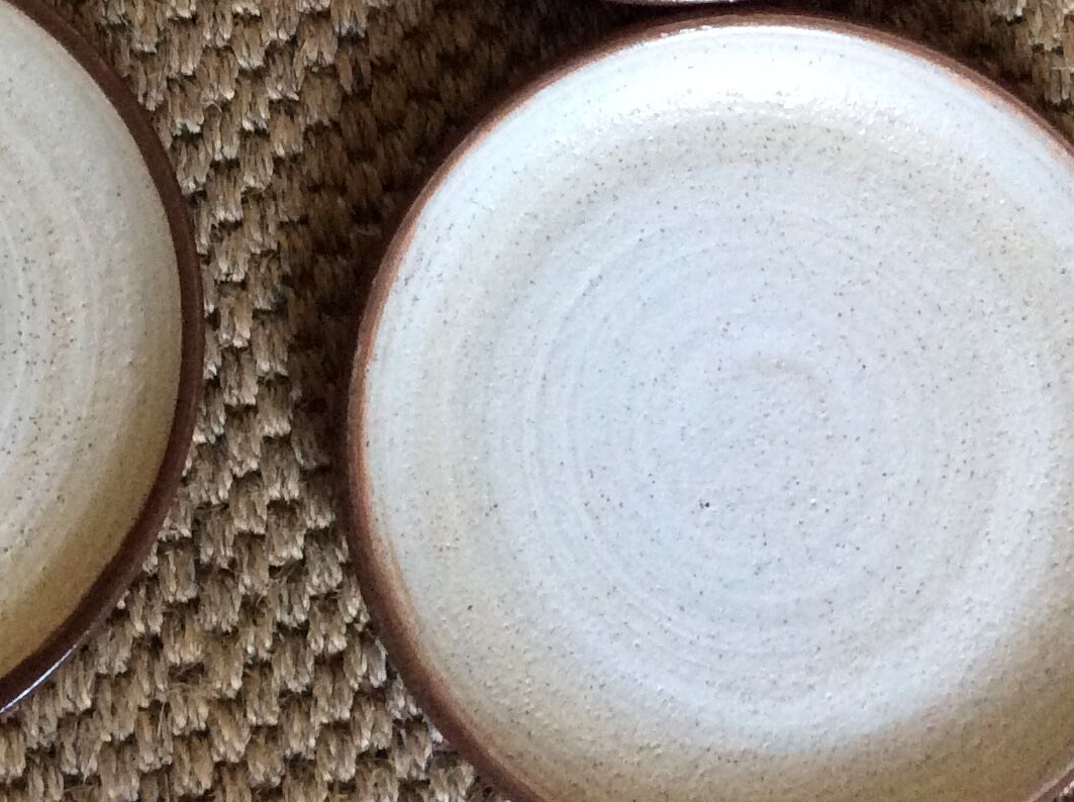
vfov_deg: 18.4
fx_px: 2416
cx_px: 292
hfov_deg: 24.8
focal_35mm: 78
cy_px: 6
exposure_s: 1/24
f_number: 2.4
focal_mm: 3.3
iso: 160
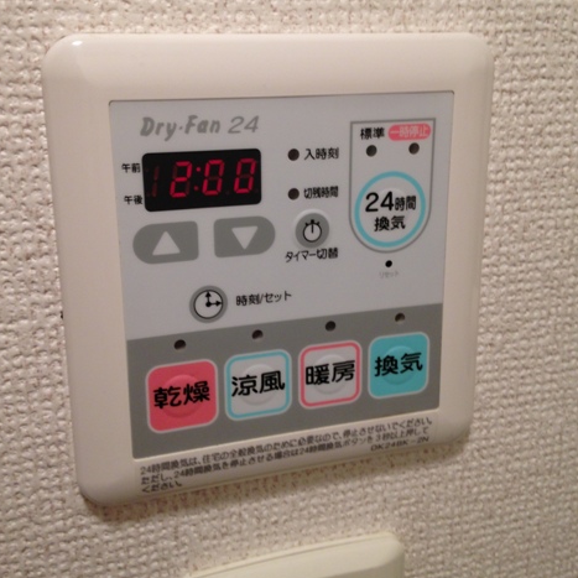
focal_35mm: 40
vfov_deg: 41.8
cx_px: 286
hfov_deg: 41.9
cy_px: 248
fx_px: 756
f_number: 2.4
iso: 64
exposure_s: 1/20
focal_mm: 4.12
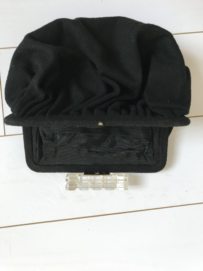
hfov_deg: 49.7
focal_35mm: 28
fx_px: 219
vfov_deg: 63.4
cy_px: 136
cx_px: 102
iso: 50
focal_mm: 3.99
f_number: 1.8
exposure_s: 1/17
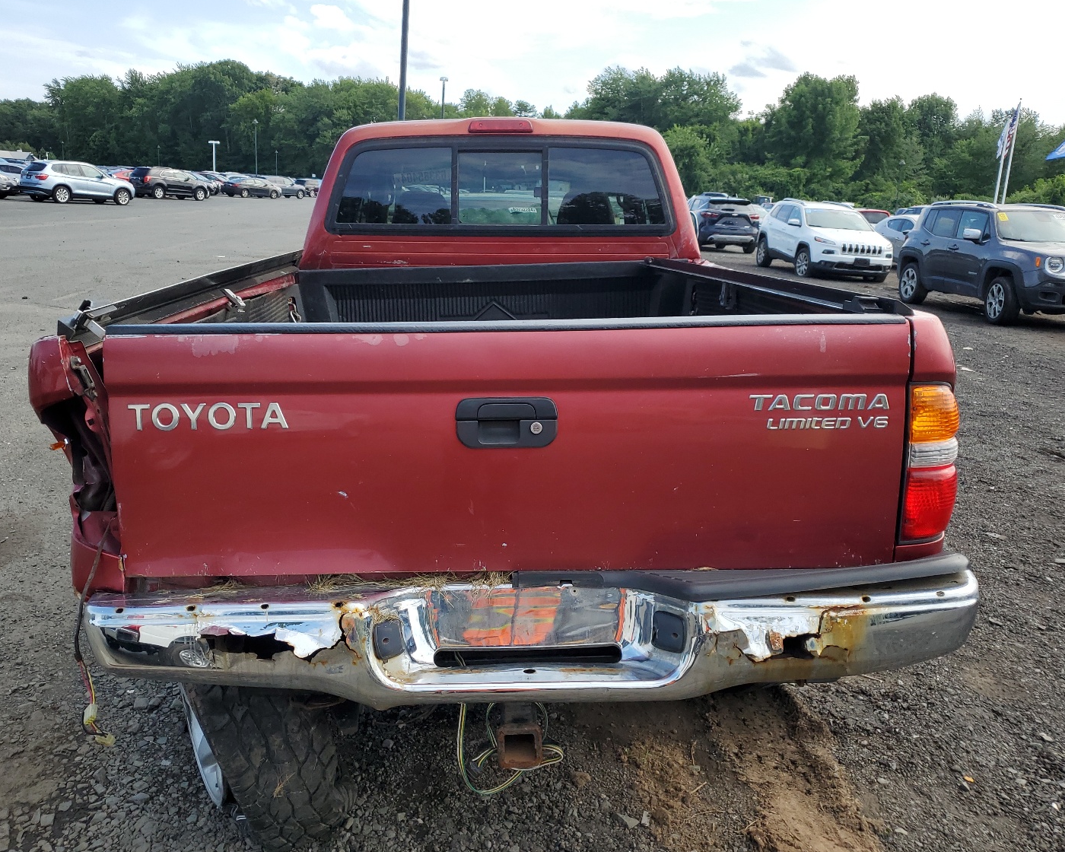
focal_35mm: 29
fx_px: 914
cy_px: 427
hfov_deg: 60.3
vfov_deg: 50.0
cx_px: 482
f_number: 1.5
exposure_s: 1/1429
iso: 50
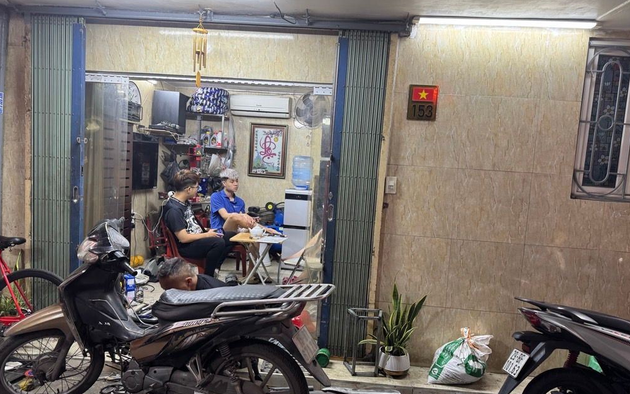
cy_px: 216
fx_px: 446
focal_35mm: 26
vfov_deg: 47.5
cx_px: 320
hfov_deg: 70.4
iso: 200
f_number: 1.78
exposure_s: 1/50
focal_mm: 6.76
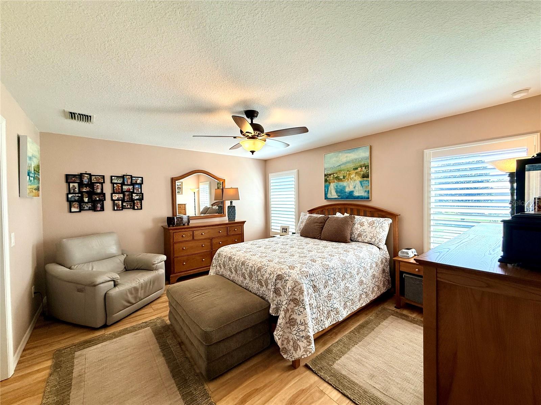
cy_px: 202
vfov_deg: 85.7
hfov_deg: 102.1
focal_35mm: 14
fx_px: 219
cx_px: 270
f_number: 2.2
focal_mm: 2.22
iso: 160
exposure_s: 1/120
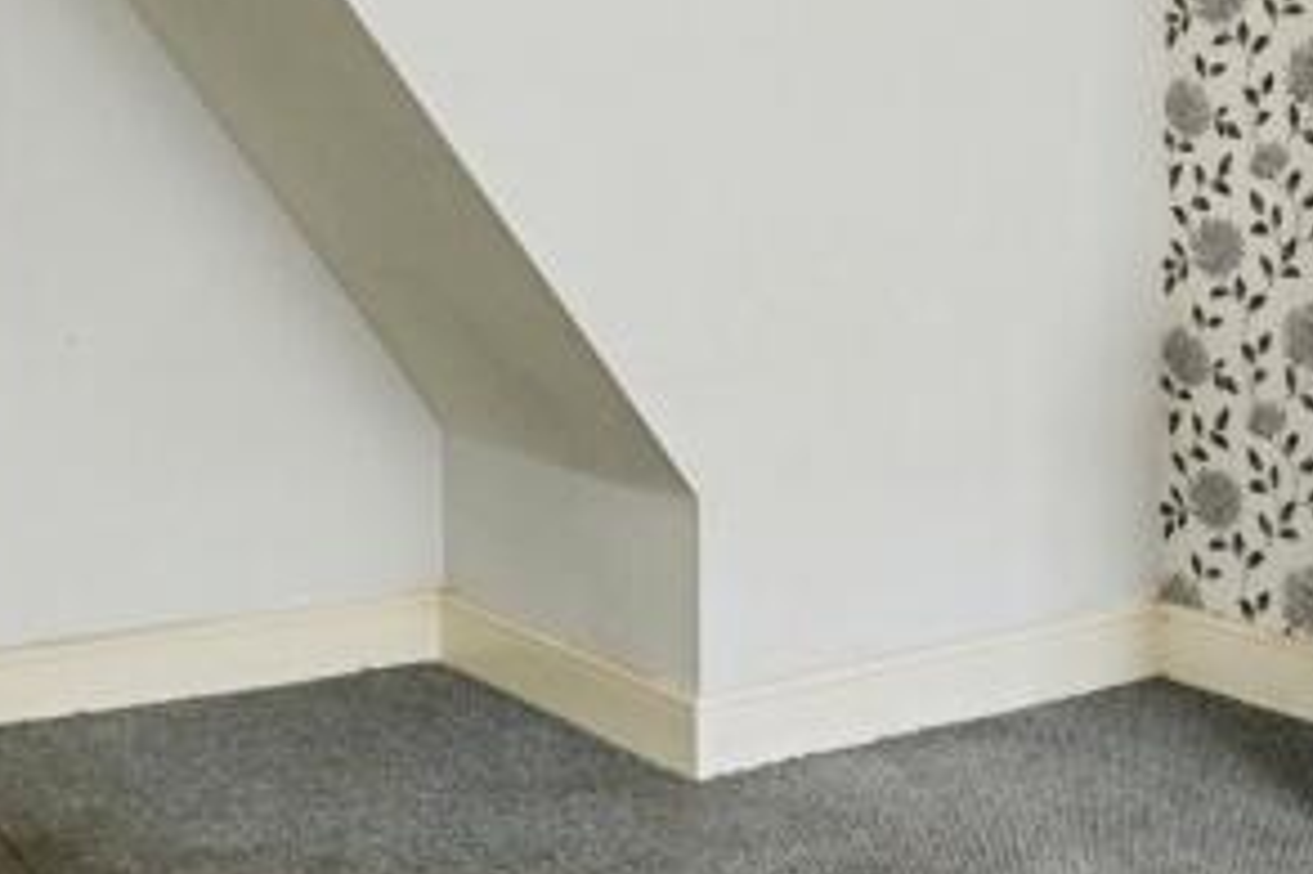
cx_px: 955
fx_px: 2041
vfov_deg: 23.4
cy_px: 63
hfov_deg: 35.0
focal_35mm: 56
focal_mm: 16
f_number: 7.1
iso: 1250
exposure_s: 1/100
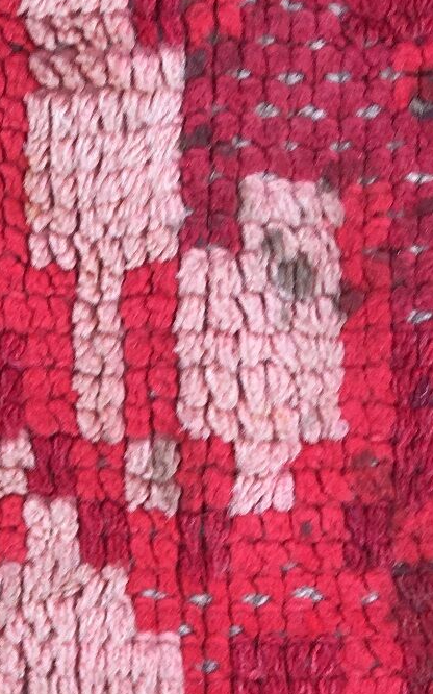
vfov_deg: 21.5
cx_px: -133
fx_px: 1757
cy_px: 700
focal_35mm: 93
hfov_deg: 13.5
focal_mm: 4.15
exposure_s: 1/50
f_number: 2.2
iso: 25
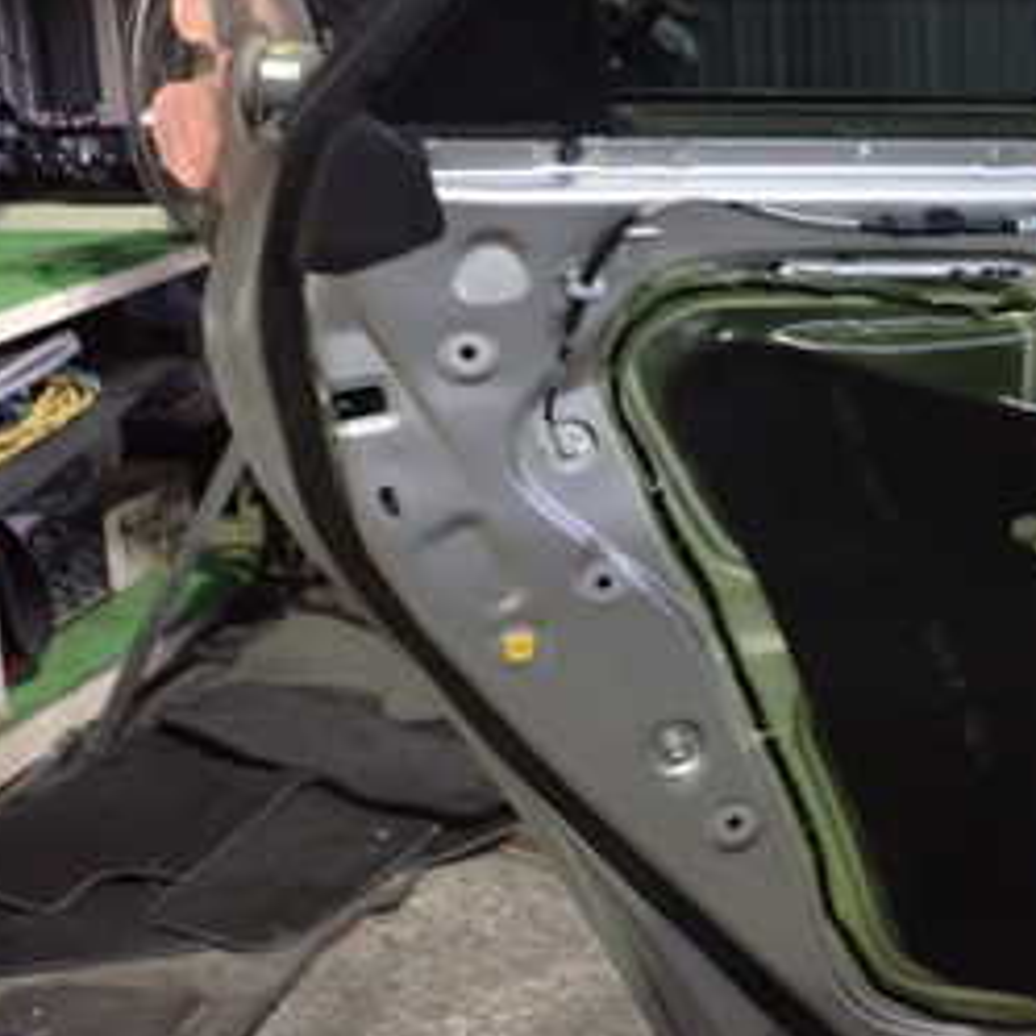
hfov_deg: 25.3
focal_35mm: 64
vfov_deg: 26.8
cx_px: 1082
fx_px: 2167
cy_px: 358
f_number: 2.3
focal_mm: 5.4
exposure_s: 1/30
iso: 640
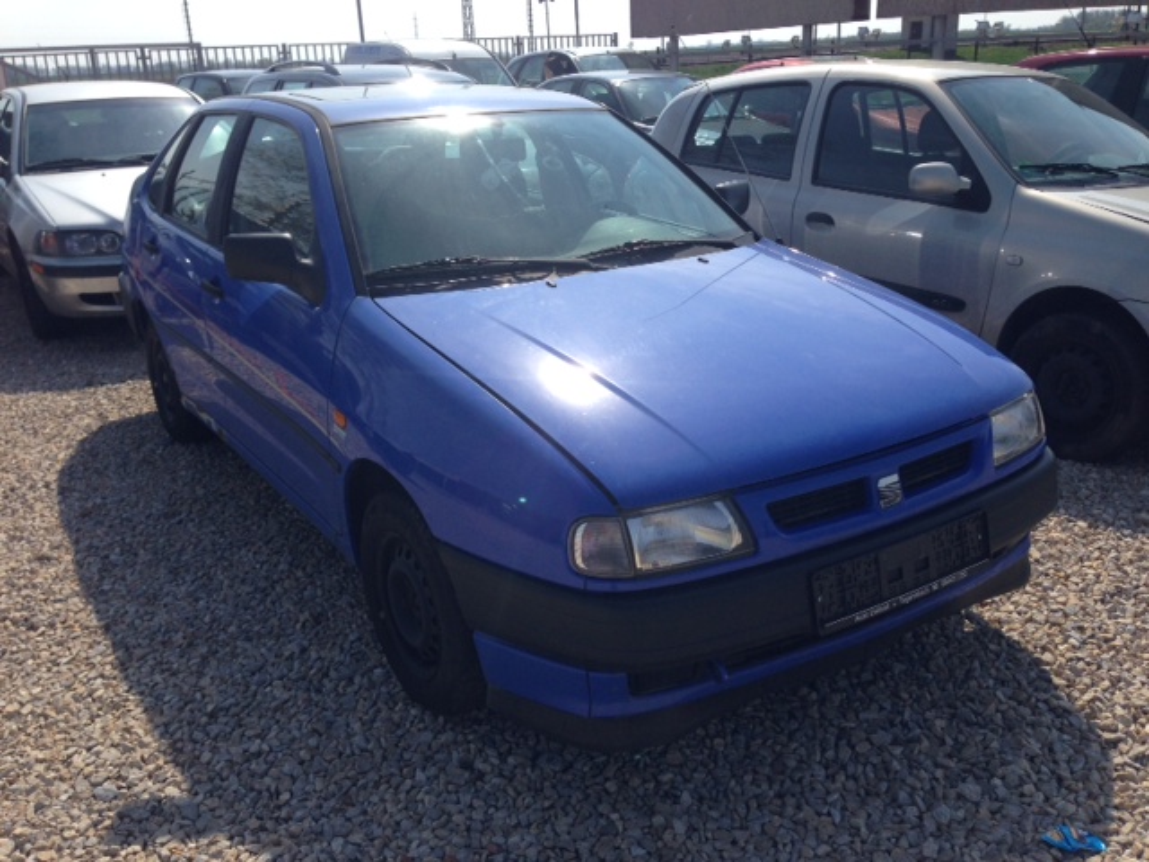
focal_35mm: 33
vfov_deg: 42.9
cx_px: 574
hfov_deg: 55.4
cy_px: 431
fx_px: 1095
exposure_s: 1/1869
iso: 50
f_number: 2.4
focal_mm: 4.12
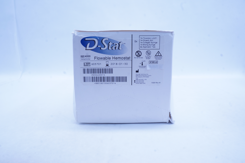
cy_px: 82
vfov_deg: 47.8
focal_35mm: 27
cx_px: 122
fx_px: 184
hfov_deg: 67.4
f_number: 16
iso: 400
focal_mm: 18
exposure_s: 1/10
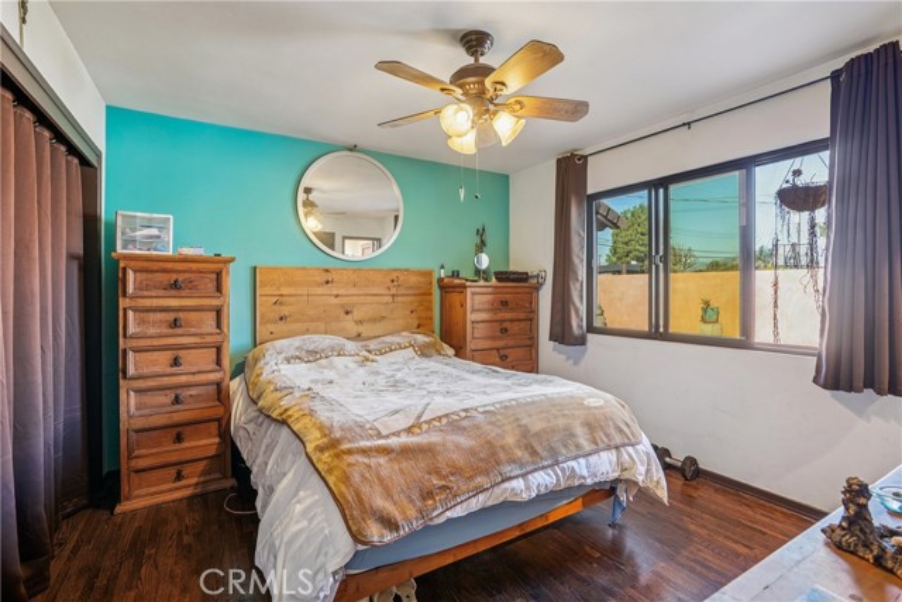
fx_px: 401
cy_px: 301
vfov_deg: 73.8
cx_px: 451
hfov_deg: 96.7
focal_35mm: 16
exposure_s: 1/3.33
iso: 400
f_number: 8
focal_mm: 16
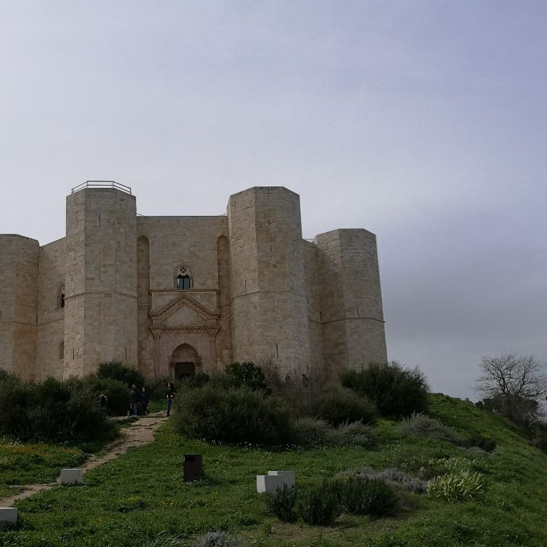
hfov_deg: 50.5
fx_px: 572
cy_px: 274
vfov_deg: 51.1
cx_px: 199
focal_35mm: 32
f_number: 2.2
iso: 50
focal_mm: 4.5
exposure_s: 1/2169
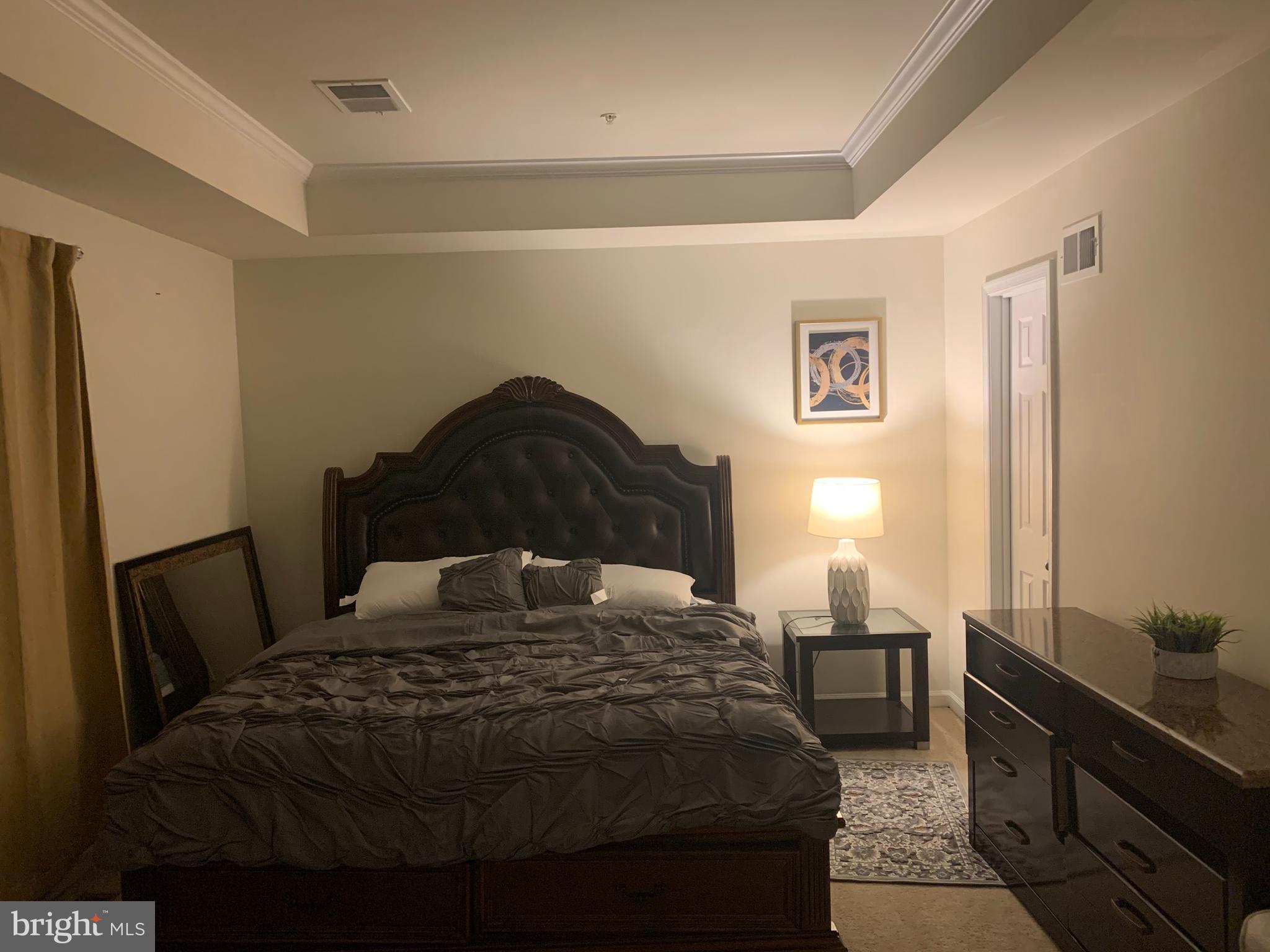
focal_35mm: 26
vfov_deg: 53.1
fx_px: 954
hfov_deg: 67.3
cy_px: 476
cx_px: 635
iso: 320
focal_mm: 4.25
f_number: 1.8
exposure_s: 1/40
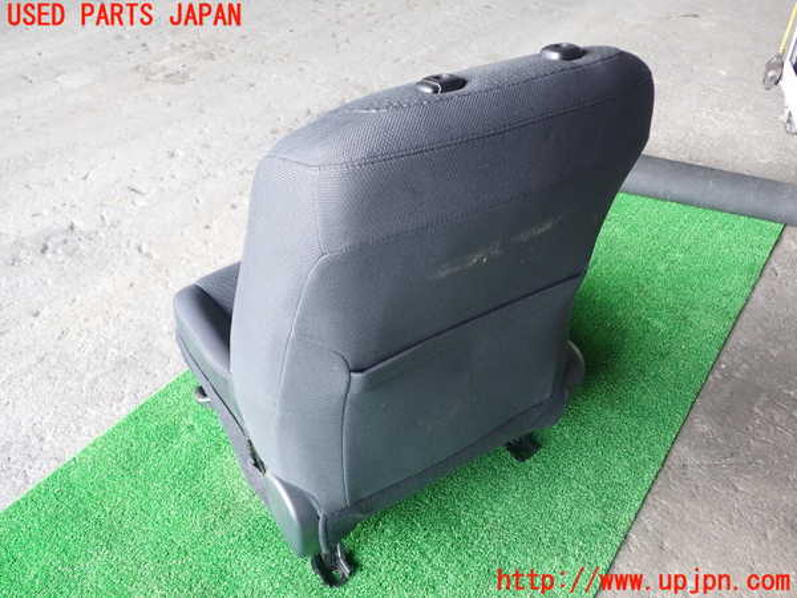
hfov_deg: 60.0
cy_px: 299
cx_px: 398
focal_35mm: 30
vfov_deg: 46.8
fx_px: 691
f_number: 2.3
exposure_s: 1/60
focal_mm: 5.4
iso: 160
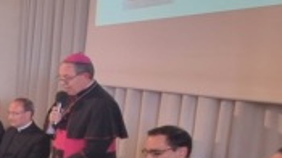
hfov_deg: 27.2
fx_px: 411
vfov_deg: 21.6
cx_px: -135
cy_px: 111
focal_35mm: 55
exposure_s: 1/50
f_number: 2.2
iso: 250
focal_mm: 2.2
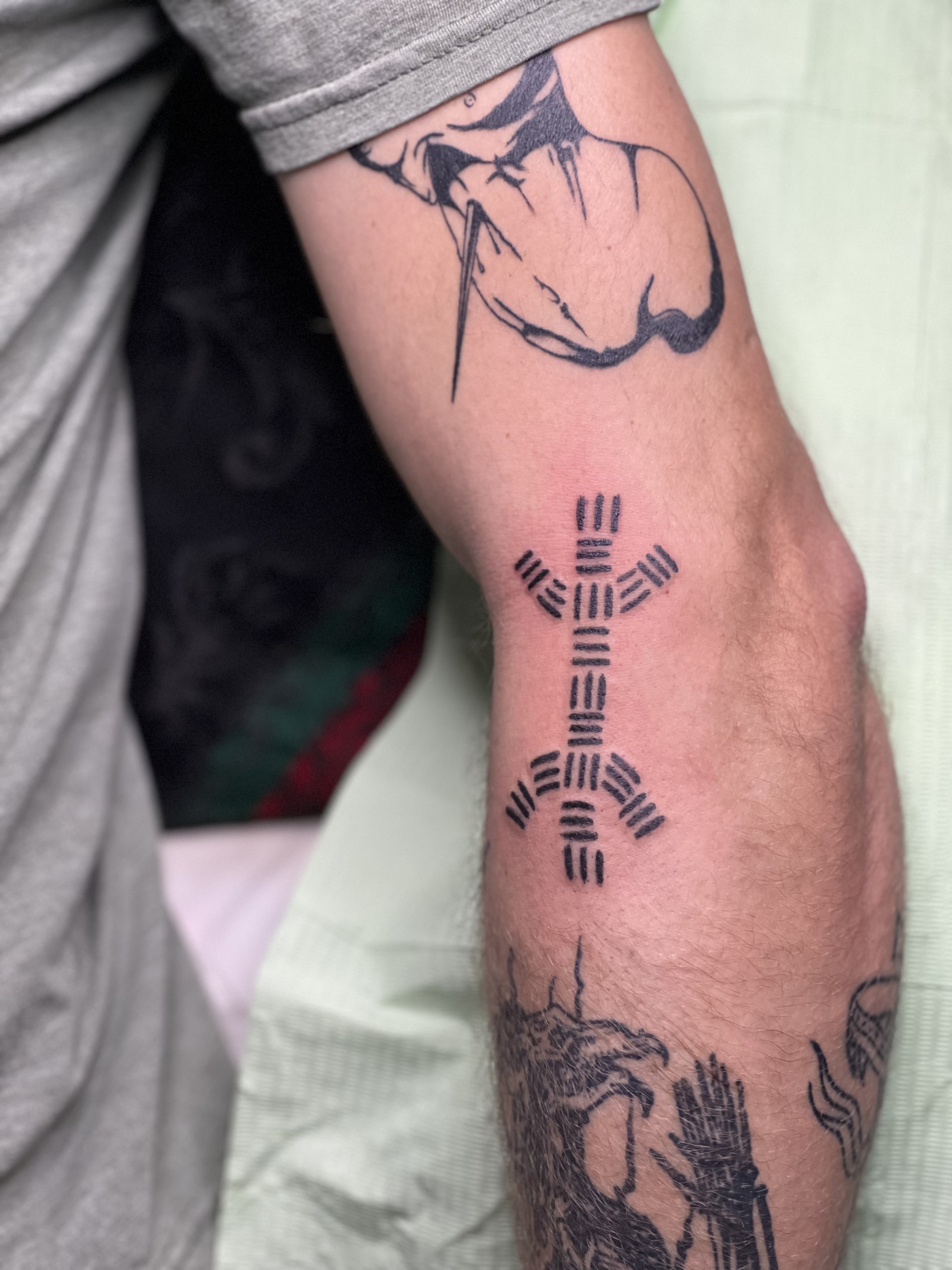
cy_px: 635
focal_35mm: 77
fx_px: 2824
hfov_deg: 19.1
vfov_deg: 25.3
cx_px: 476
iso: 250
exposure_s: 1/101
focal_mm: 9
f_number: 2.8
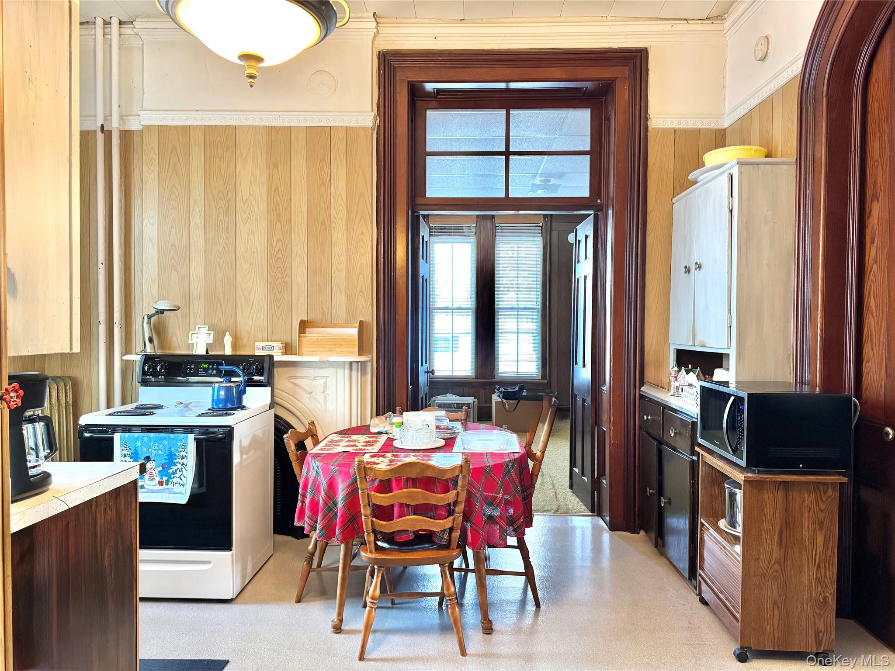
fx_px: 621
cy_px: 336
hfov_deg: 71.6
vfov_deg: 56.8
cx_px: 448
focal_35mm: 24
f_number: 1.78
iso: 400
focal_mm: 6.76
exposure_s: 1/60
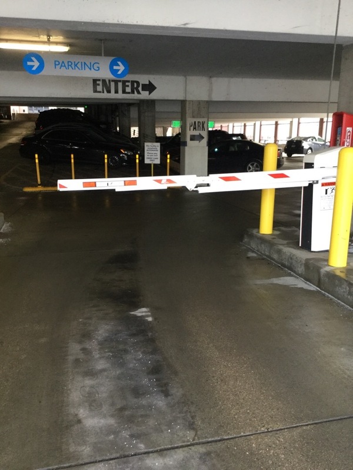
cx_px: 176
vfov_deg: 58.4
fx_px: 422
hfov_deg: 45.4
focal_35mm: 31
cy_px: 235
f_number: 2.4
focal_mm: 3.3
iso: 50
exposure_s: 1/30
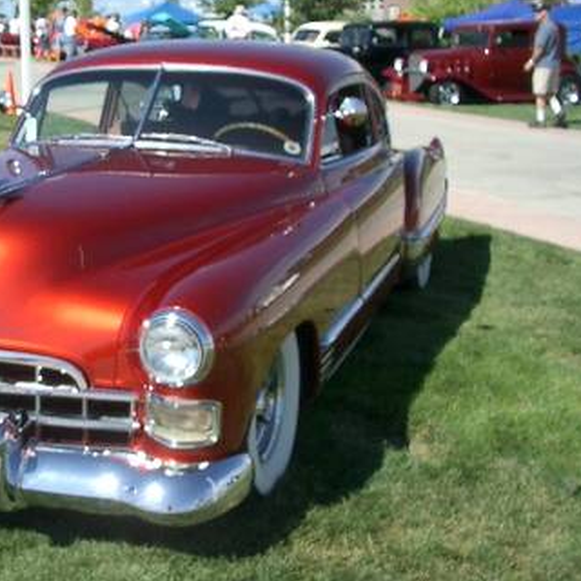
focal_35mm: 58
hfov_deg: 28.6
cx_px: 74
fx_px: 1101
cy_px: 267
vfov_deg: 29.5
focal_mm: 5.8
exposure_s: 1/400
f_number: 4.3
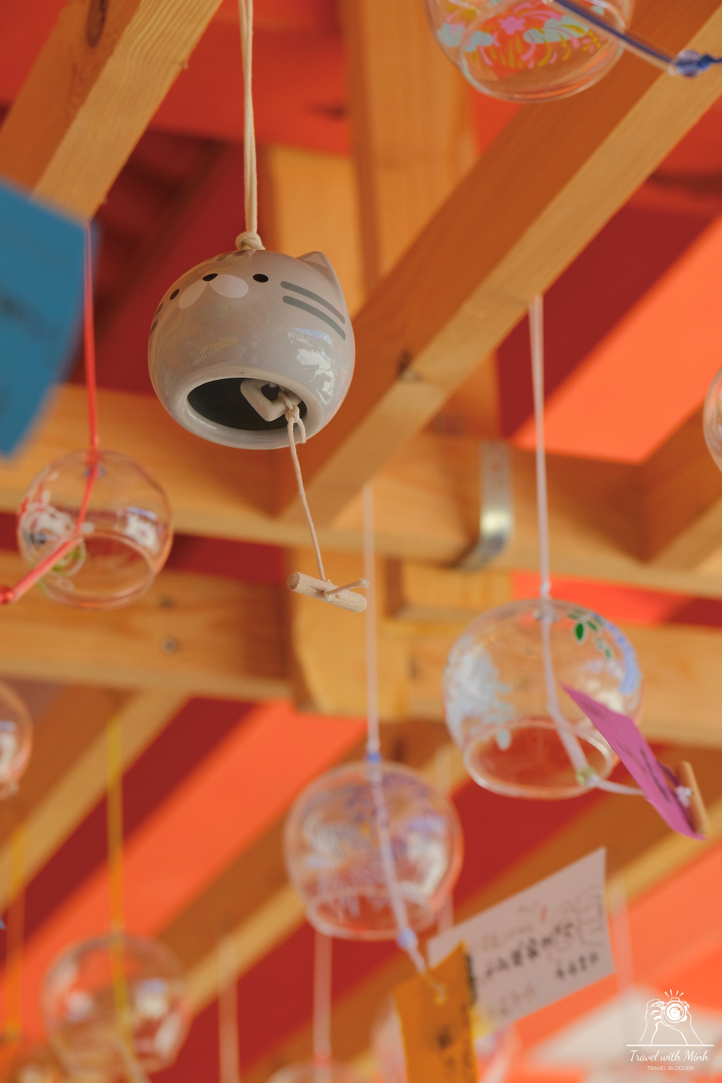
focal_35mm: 105
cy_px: 542
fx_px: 3159
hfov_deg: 13.0
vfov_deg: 19.5
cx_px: 361
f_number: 5.6
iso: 800
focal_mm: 70
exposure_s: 1/400
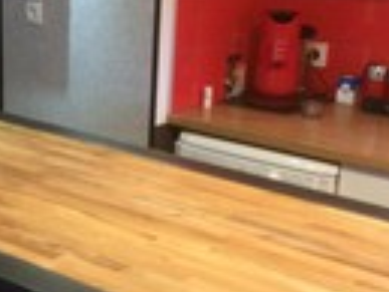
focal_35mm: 84
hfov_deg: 22.9
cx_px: 68
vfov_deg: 17.4
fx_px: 945
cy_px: 238
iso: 320
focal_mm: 4.2
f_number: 2.2
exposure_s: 1/15
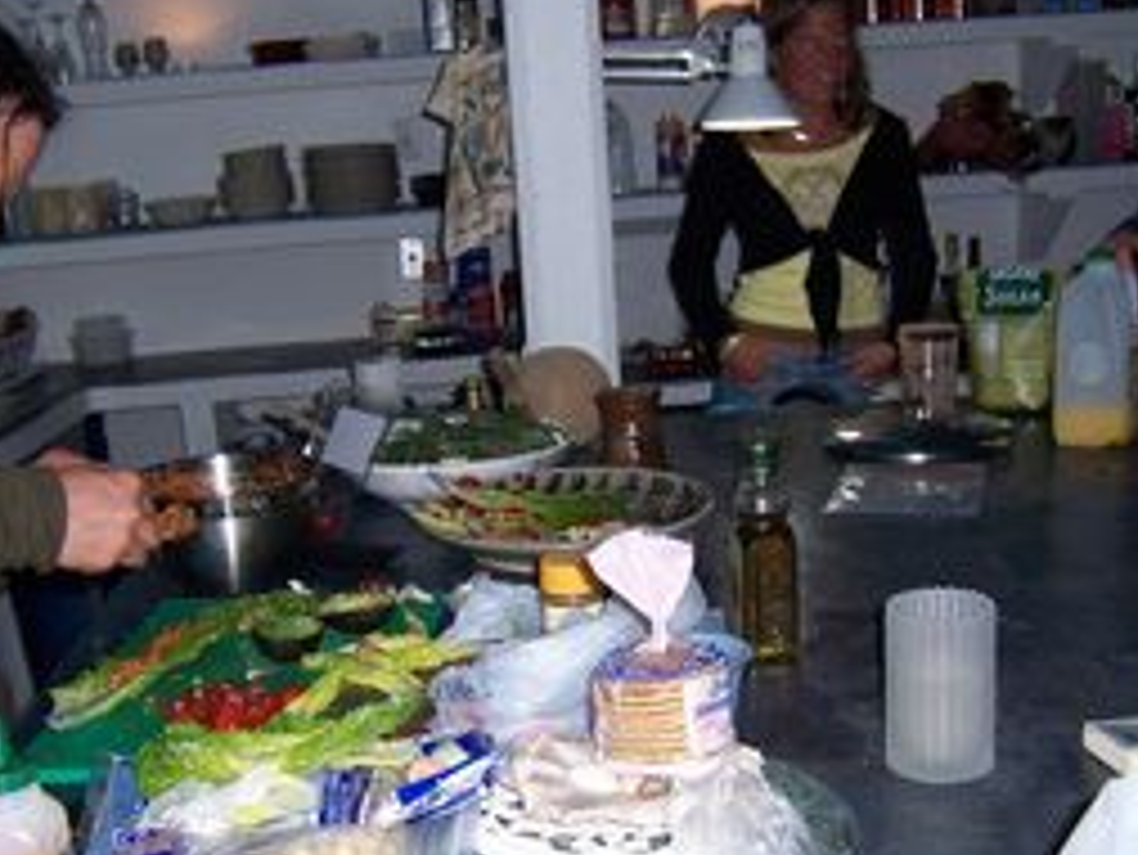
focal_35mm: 48
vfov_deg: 30.1
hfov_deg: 39.6
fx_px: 1579
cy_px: 562
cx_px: 504
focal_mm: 5.5
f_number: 2.8
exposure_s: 1/60
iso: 80
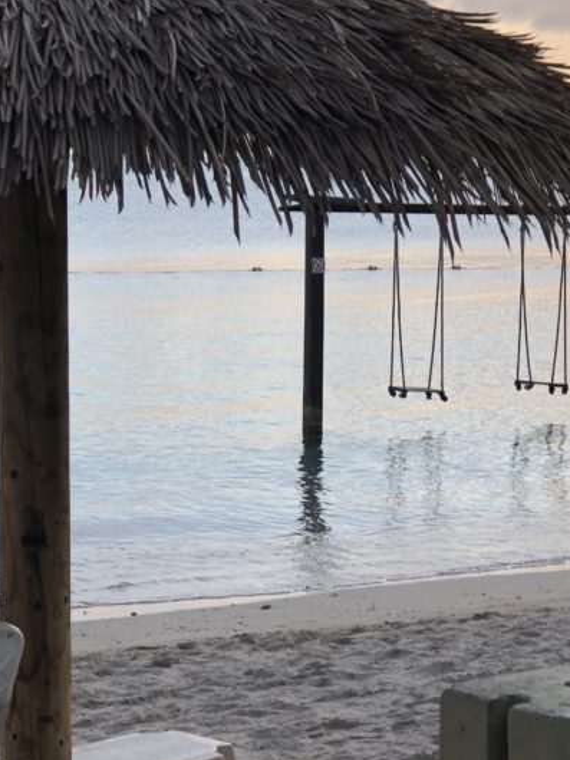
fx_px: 2524
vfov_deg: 17.1
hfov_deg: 12.9
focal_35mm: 115
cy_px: 463
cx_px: 386
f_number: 2.8
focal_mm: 6.6
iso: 20
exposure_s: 1/130
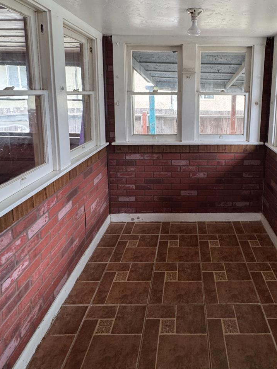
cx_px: 189
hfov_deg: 59.4
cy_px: 120
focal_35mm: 22
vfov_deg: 73.8
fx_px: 235
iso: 250
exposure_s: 1/120
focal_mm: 2.22
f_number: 2.2
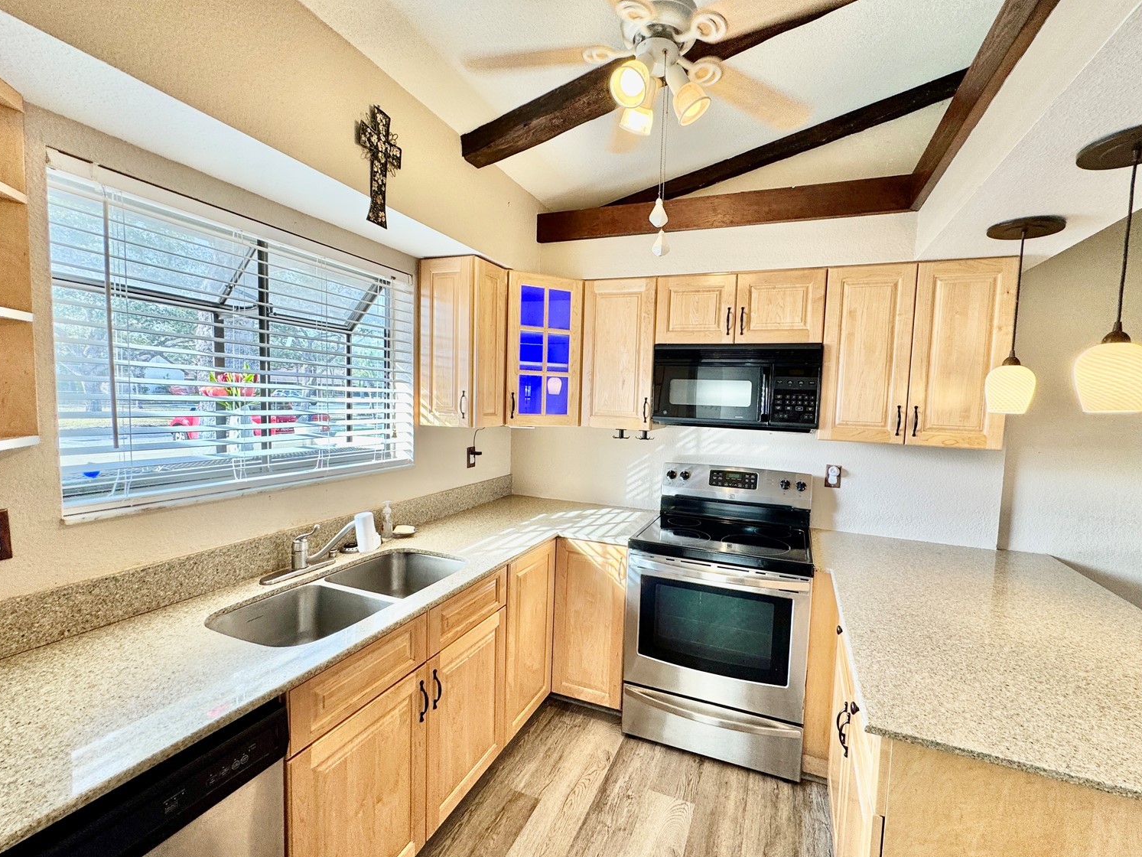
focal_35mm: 15
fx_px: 495
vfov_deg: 81.8
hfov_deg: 98.1
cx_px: 604
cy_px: 433
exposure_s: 1/120
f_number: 2.2
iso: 80
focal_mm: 2.22
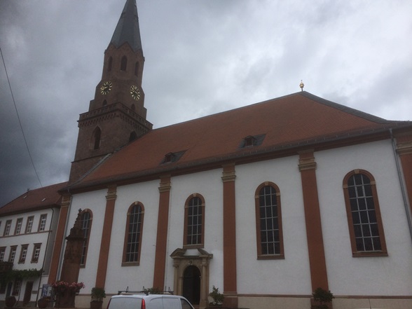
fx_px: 357
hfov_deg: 60.0
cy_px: 154
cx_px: 206
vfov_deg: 46.8
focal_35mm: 30
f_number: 2.2
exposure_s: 1/3165
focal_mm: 4.12
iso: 32
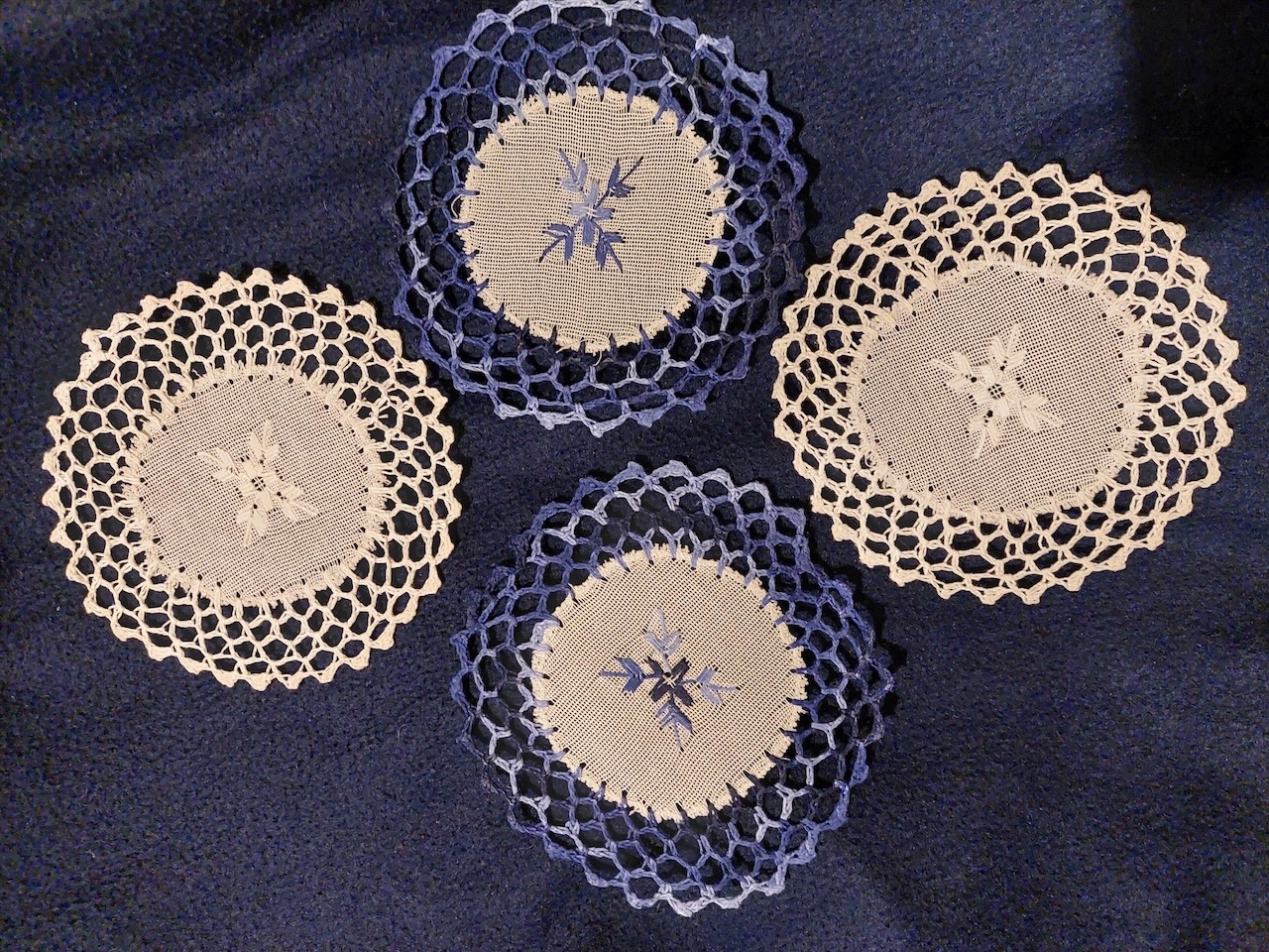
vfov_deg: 56.8
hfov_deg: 71.6
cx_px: 634
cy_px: 476
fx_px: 880
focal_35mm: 24
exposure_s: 1/33
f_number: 1.8
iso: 400
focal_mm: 5.23
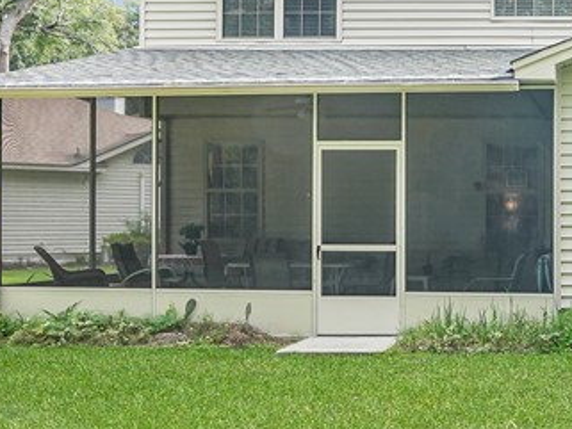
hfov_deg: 32.3
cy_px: 219
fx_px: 860
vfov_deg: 28.1
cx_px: 633
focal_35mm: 52
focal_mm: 16
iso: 320
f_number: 9
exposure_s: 1/80
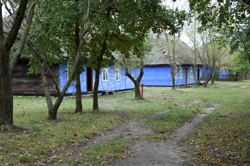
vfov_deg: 18.9
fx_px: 500
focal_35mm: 72
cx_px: 125
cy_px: 83
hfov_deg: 28.1
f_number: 4.8
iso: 500
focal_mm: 48
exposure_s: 1/60
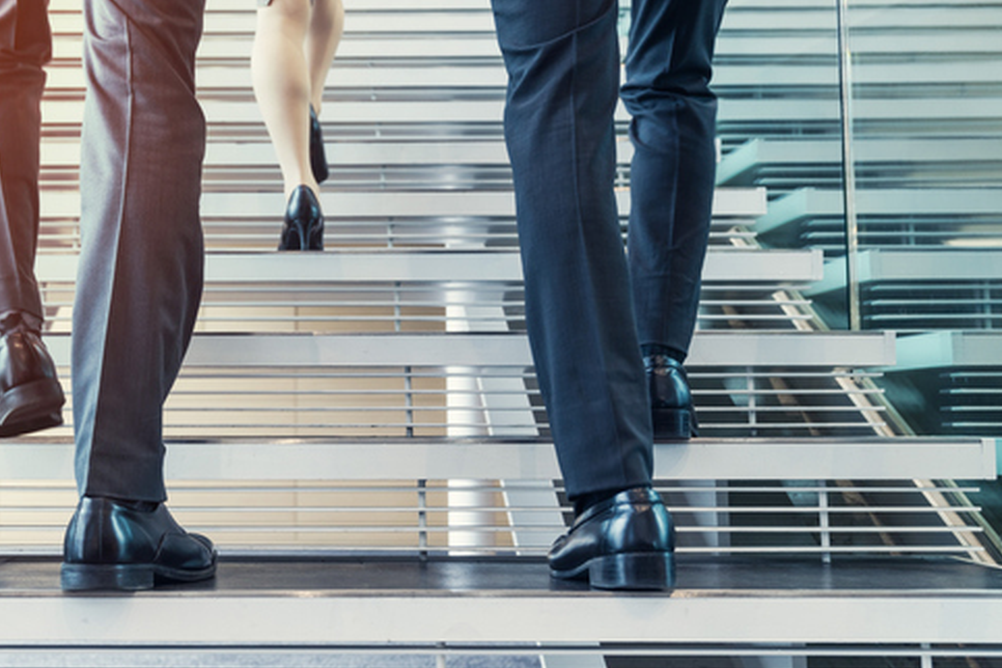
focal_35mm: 51
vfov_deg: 26.4
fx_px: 1419
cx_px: 309
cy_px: 279
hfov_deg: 38.3
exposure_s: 1/60
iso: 200
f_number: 4
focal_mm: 34
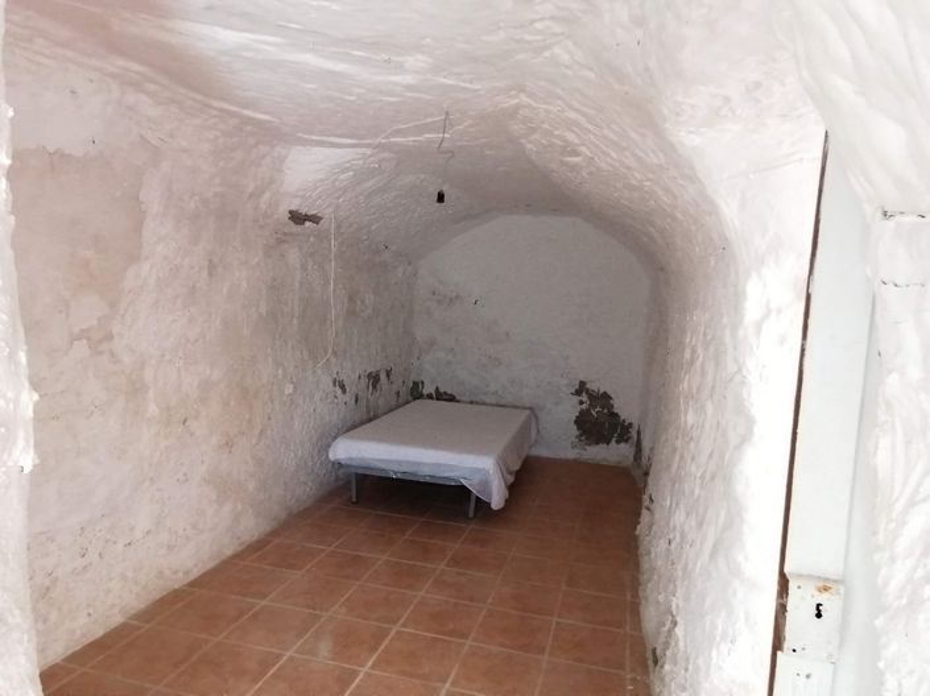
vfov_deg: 56.8
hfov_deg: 71.6
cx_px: 465
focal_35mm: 24
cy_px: 348
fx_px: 644
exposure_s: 1/33.3
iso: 160
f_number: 2.4
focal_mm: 2.7
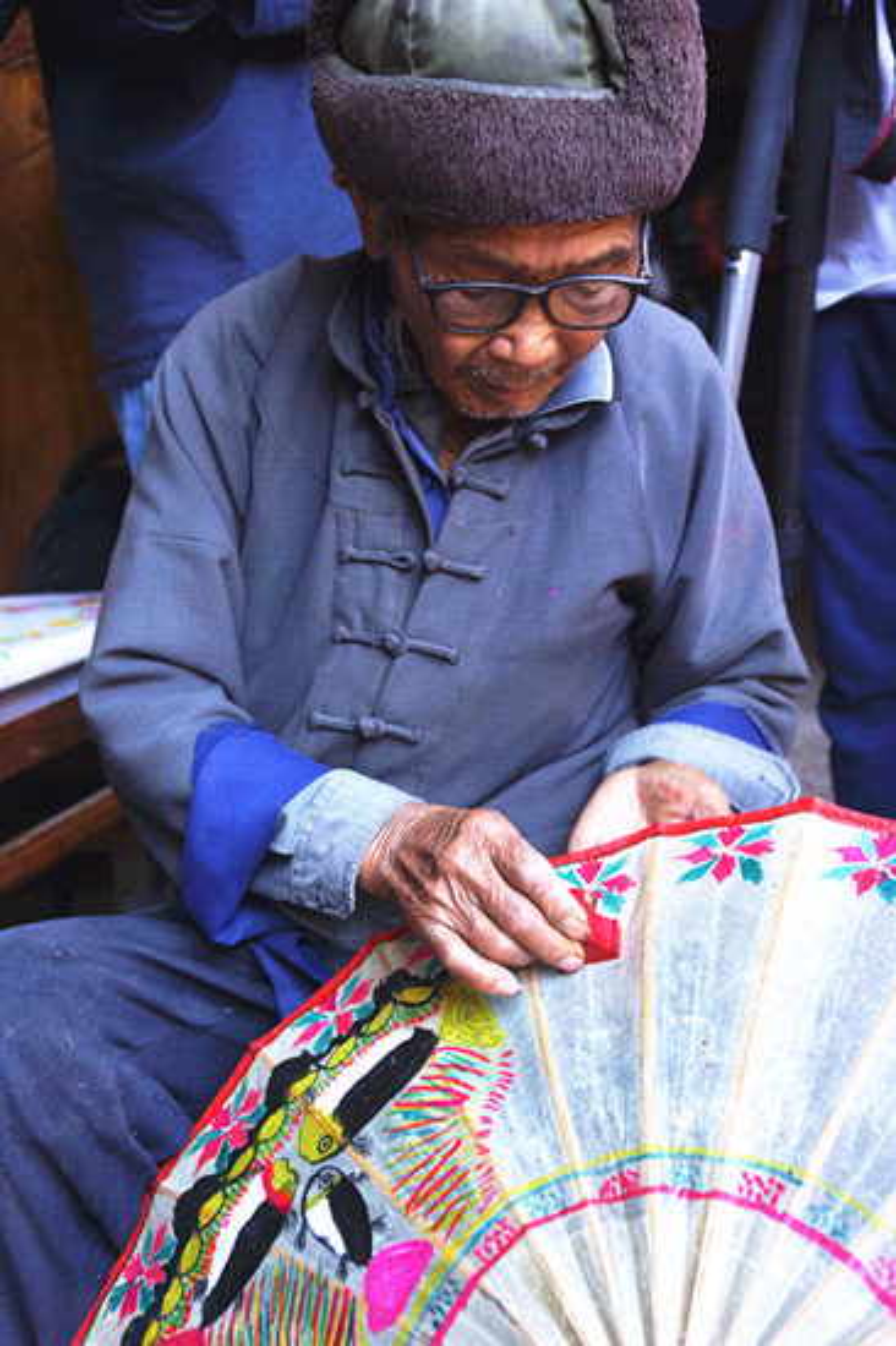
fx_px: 1495
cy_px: 673
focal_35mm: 40
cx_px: 448
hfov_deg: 33.4
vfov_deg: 48.5
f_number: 4
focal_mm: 27
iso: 200
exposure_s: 1/50
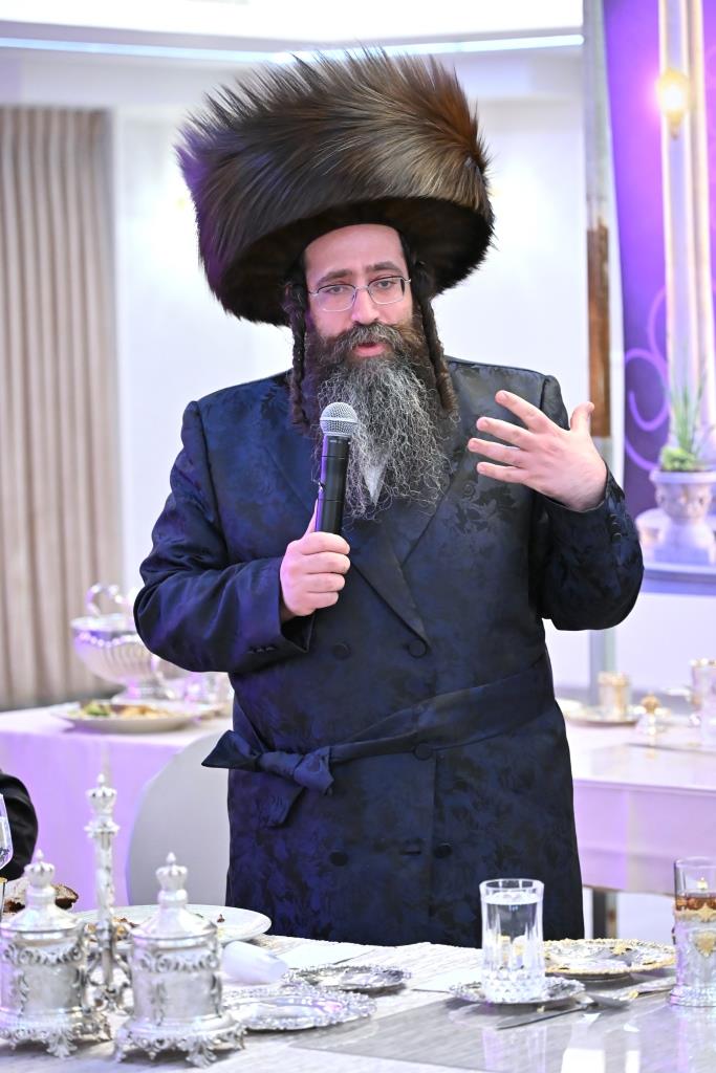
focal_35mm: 120
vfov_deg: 17.1
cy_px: 536
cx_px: 358
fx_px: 3579
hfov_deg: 11.4
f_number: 4.5
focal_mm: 120
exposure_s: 1/250
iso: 6400
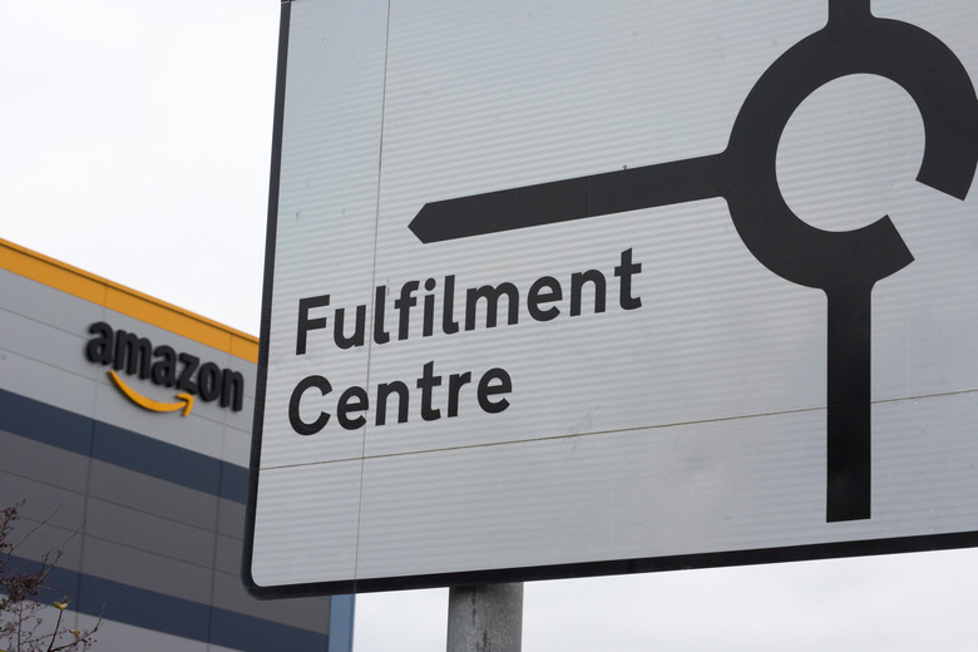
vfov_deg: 14.9
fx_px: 2499
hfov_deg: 22.1
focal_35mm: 92
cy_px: 326
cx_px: 489
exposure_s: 1/200
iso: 800
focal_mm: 92
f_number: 14
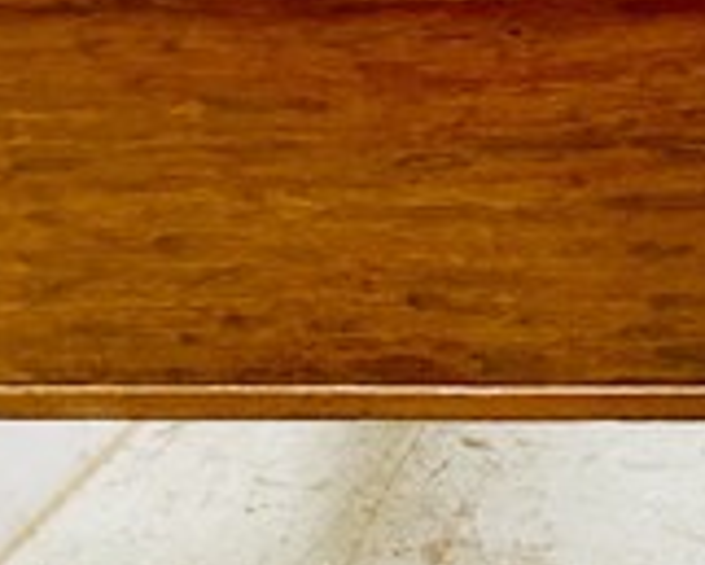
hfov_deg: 18.6
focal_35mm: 101
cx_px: 661
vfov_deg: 14.6
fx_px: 2109
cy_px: 736
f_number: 1.5
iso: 500
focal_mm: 5.7
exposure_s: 1/60
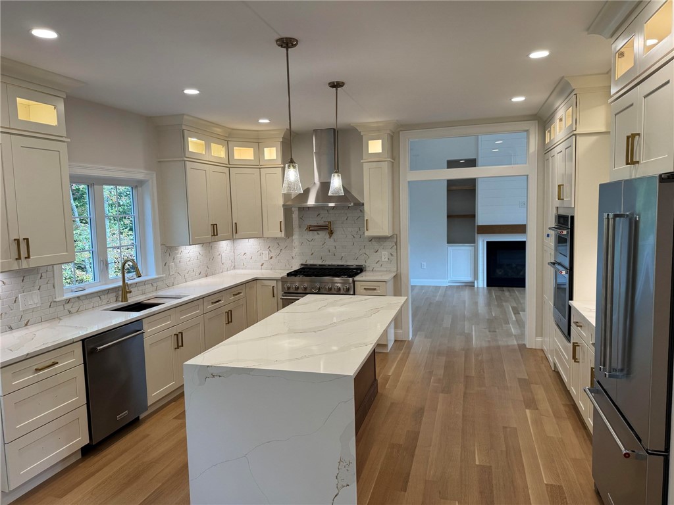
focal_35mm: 24
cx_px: 337
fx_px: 467
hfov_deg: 71.6
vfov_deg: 56.8
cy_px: 252
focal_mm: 6.76
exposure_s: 1/120
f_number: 1.78
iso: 80
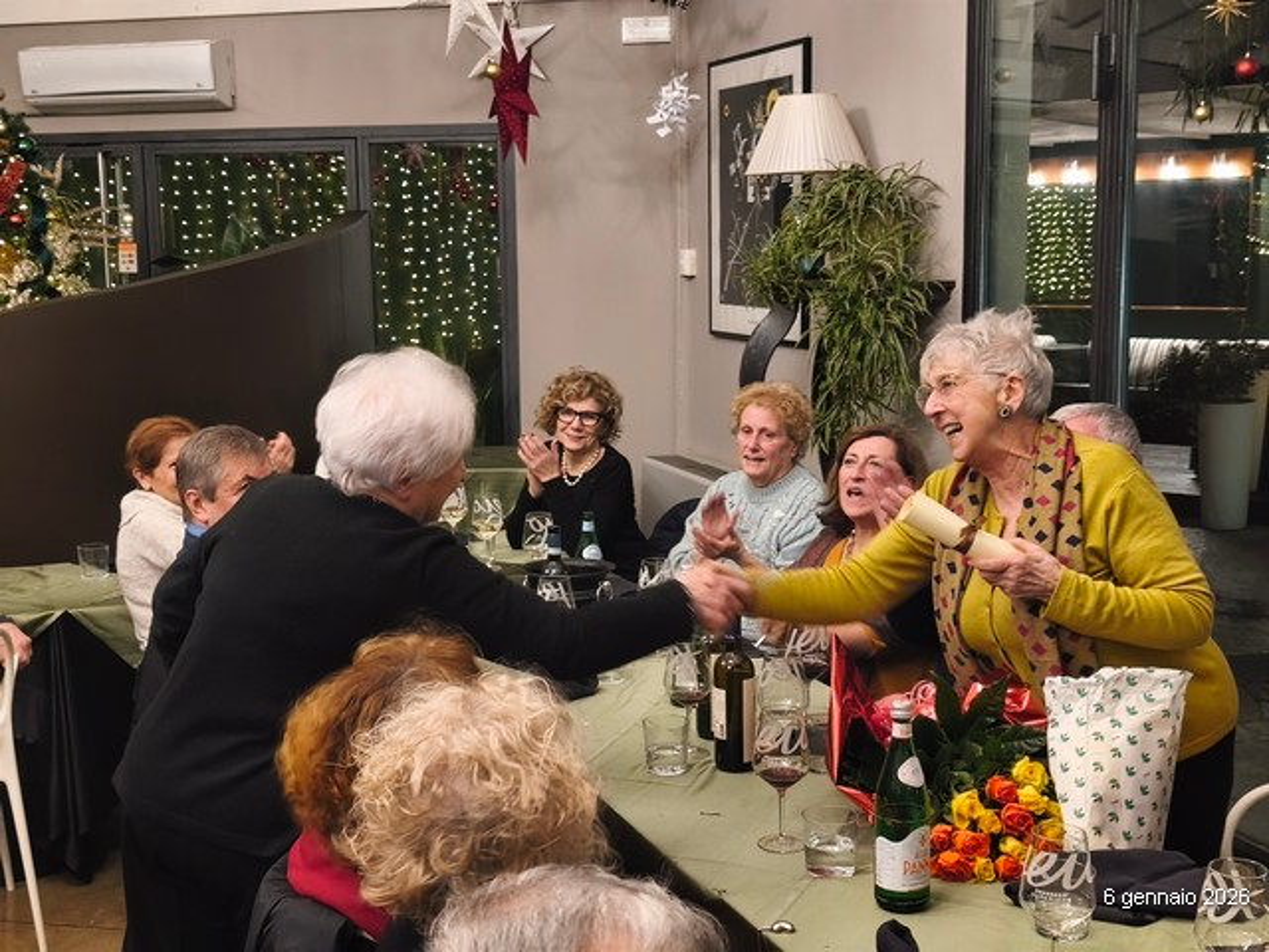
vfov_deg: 31.5
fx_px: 1686
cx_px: 634
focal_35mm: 46
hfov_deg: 41.2
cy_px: 476
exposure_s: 1/33.3
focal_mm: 6.18
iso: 1000
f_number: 1.65
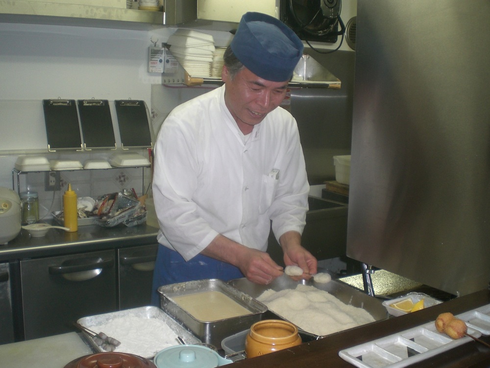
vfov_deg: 37.7
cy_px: 184
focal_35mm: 38
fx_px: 538
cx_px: 245
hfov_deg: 49.0
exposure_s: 1/60
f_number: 3.1
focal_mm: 6.3
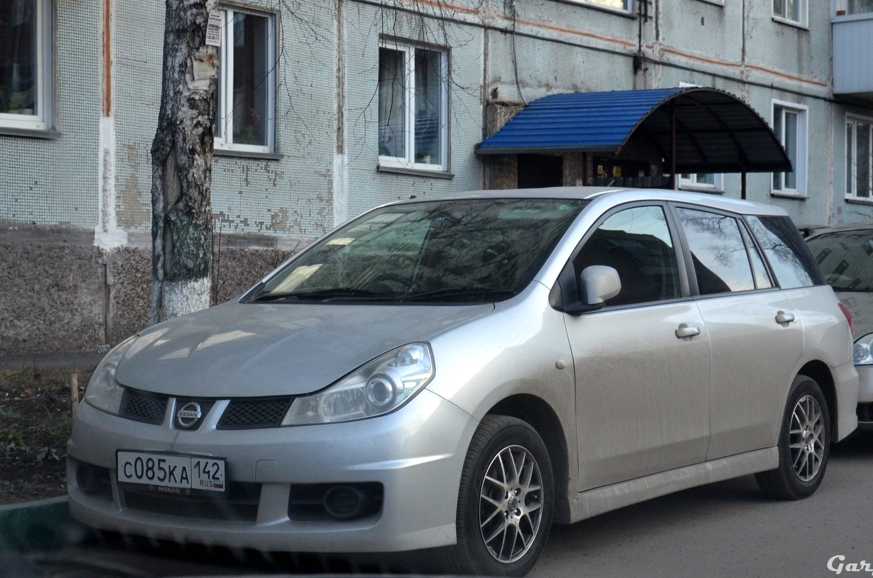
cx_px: 464
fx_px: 968
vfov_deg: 33.2
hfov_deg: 48.5
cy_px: 273
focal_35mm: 40
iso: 800
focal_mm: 24
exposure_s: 1/500
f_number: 3.8
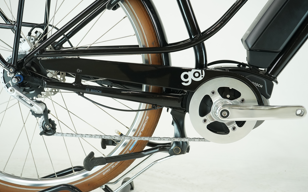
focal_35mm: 43
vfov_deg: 29.9
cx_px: 154
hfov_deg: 46.2
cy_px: 94
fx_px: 361
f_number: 5.6
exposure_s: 1/200
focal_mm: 42
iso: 1600
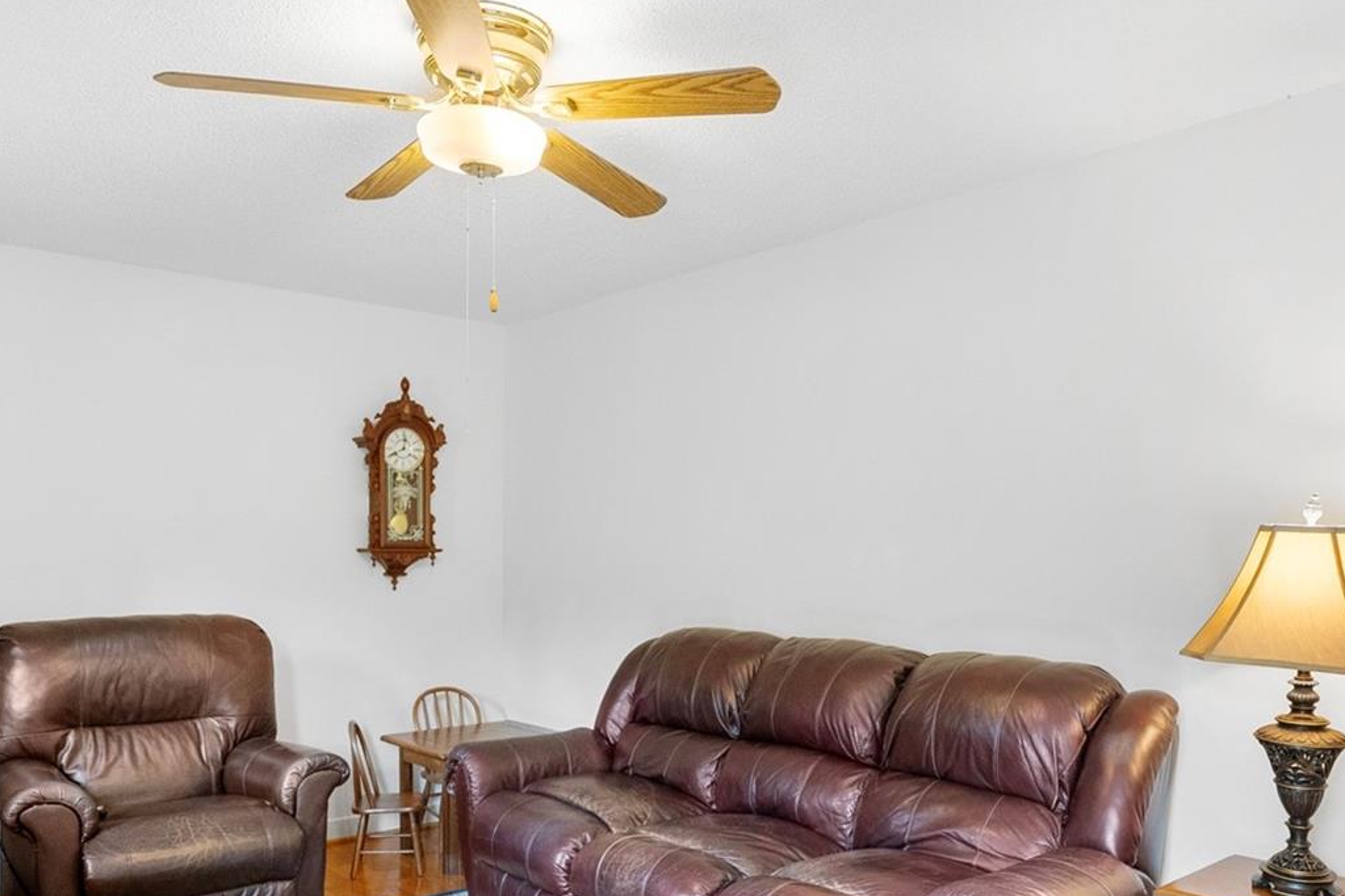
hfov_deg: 65.4
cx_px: 648
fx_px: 1046
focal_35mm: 28
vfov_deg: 46.0
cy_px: 569
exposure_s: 1/60
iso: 1600
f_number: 4
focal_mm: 14
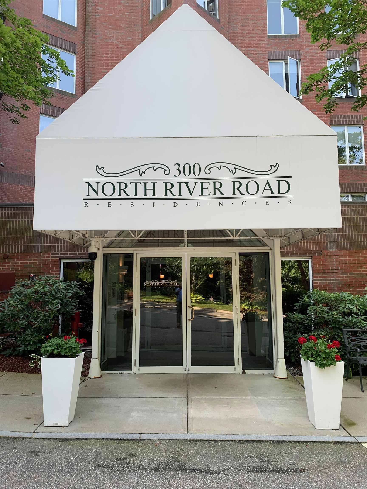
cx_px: 184
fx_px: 368
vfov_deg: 67.3
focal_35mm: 26
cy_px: 244
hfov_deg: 53.1
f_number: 1.8
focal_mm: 4.25
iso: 25
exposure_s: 1/163
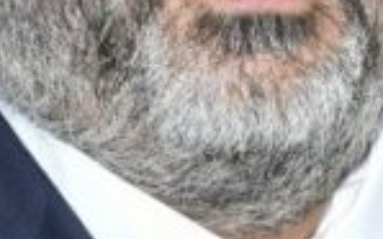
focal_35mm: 428
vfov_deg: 3.0
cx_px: 82
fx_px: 4466
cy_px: -221
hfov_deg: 4.9
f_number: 5.6
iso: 640
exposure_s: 1/250
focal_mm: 60
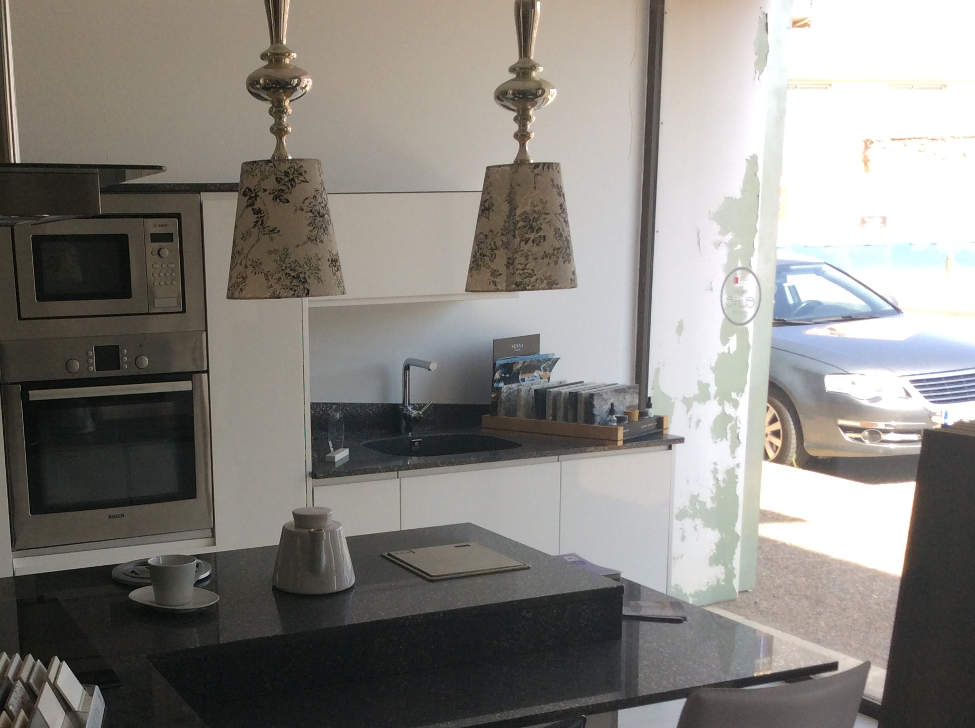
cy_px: 508
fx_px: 1266
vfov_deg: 31.7
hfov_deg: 41.4
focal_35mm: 45
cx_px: 304
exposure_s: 1/252
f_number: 2.4
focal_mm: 3.3
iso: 32
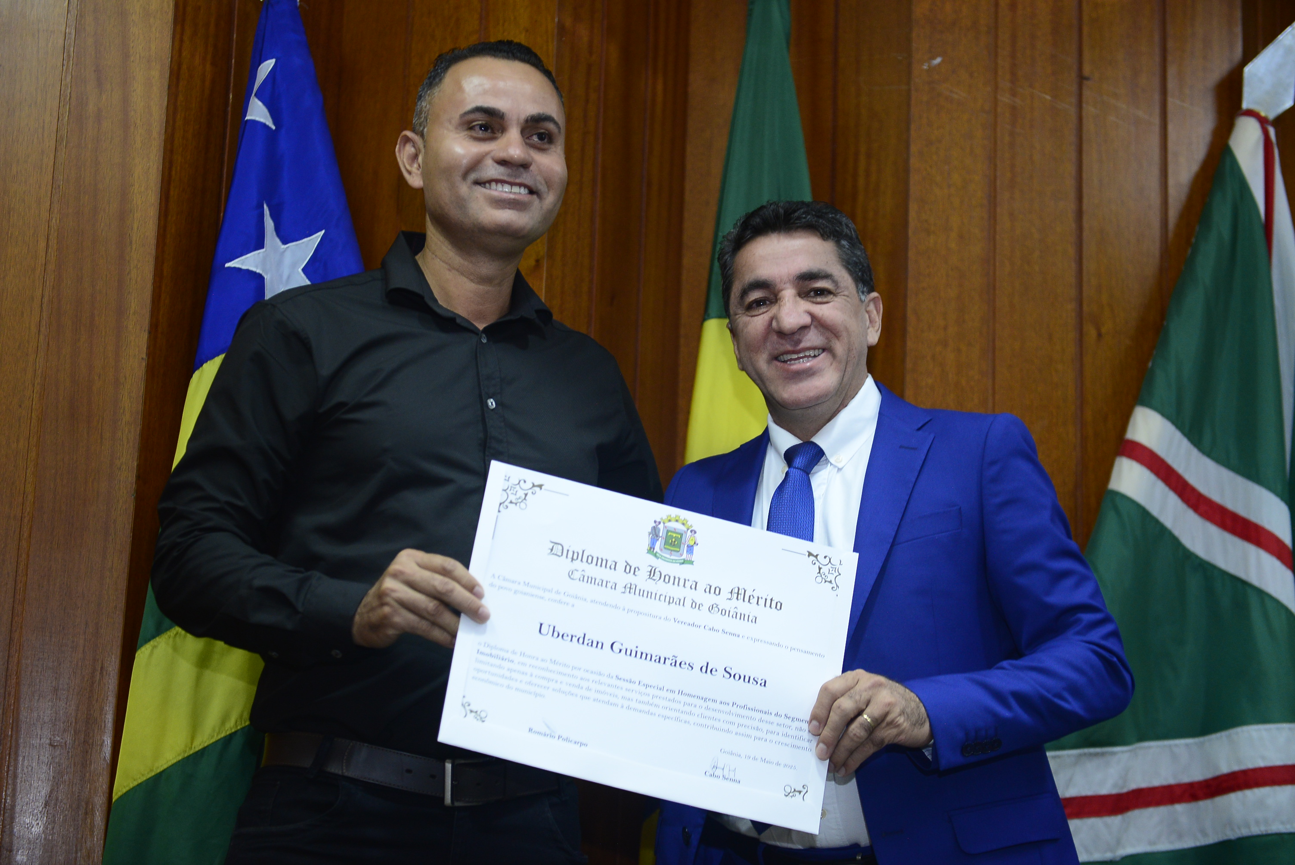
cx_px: 648
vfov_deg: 20.6
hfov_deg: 30.5
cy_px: 432
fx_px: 2375
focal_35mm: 66
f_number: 4
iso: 1600
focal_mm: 66
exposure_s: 1/125
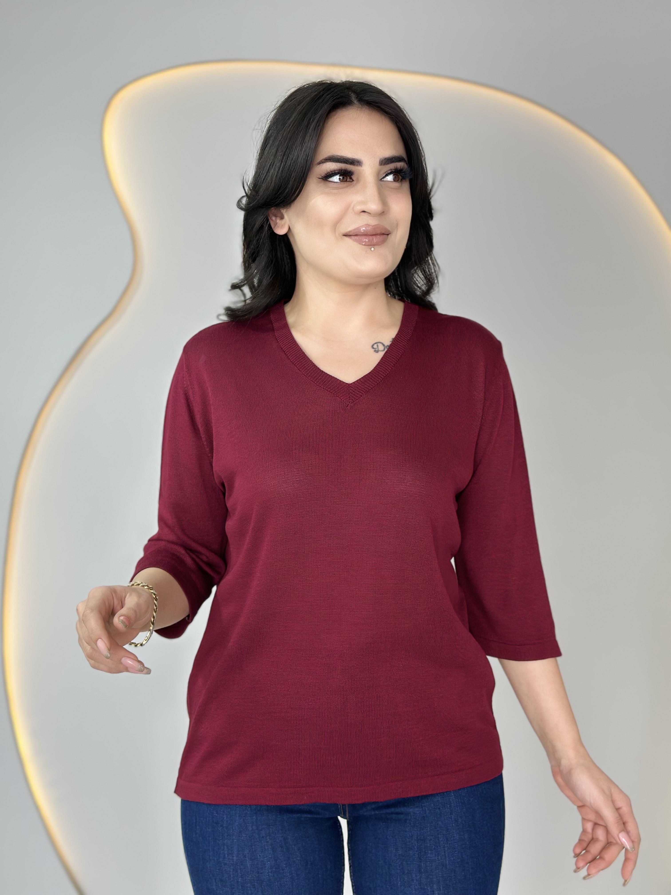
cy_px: 448
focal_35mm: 48
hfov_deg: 30.3
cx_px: 336
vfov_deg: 39.7
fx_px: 1241
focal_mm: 6.86
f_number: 1.78
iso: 80
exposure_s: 1/210
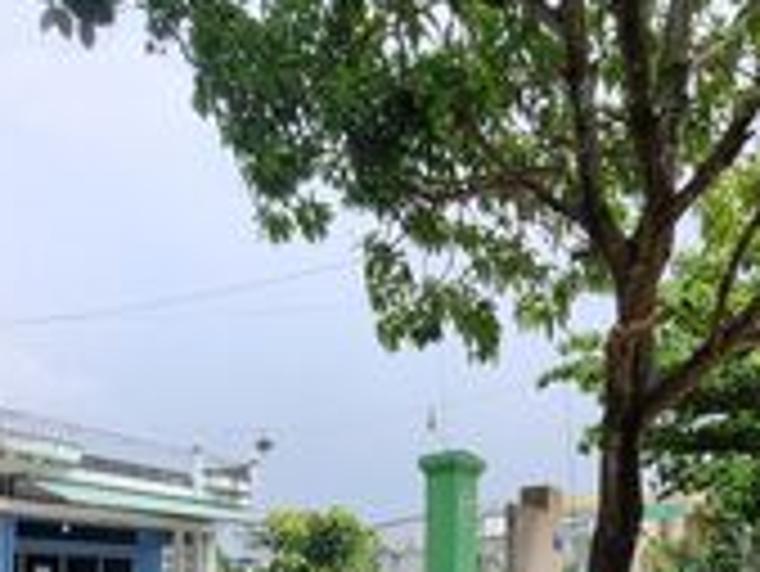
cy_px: 583
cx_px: 551
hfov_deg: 62.3
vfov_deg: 43.4
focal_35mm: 27
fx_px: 593
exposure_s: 1/954
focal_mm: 1.74
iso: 50
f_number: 2.2
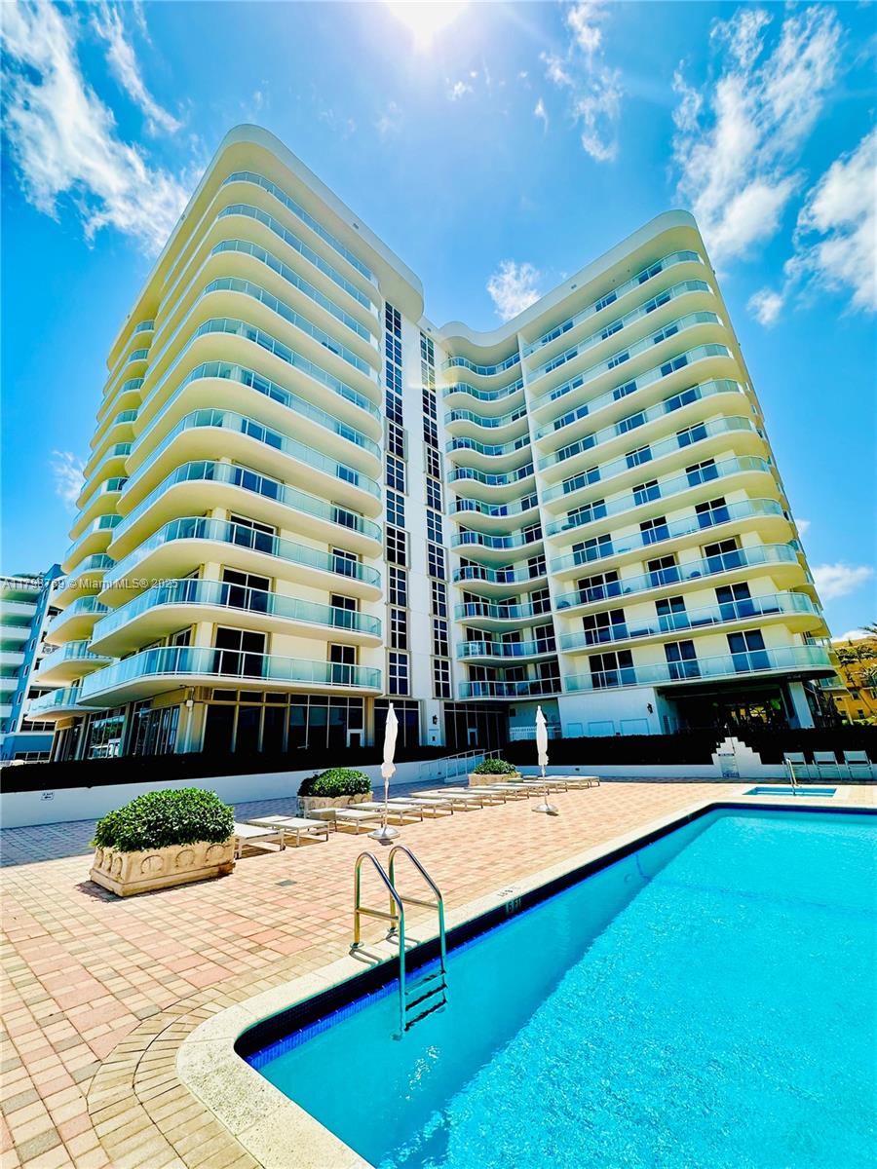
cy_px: 584
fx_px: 473
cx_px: 438
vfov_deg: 102.1
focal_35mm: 14
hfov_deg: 85.7
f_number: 2.2
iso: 50
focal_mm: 2.22
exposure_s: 1/1304
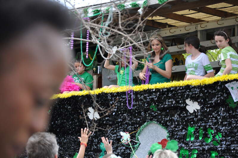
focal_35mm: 158
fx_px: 1040
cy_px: 79
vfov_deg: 8.7
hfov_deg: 13.1
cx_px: 119
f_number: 5.6
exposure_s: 1/320
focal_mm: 105
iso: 400
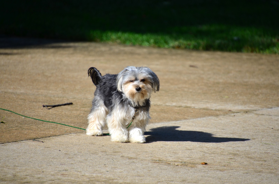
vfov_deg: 2.3
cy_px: 92
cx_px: 140
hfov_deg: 3.4
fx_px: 4639
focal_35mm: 600
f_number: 6.3
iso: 160
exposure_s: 1/640
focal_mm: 400
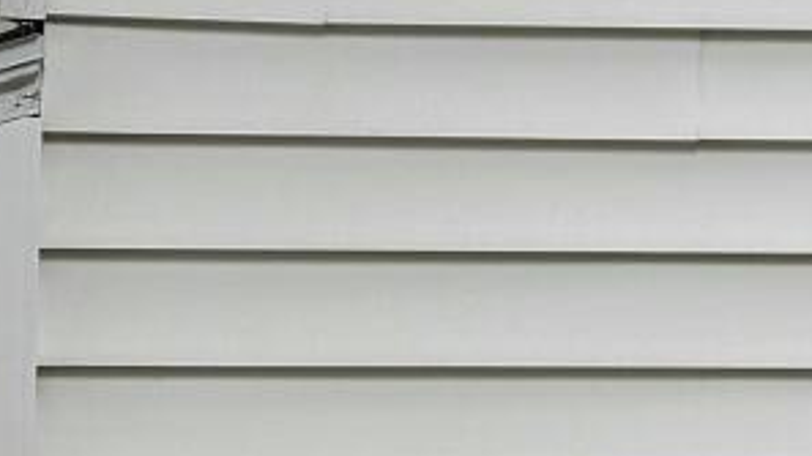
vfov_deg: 6.9
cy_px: 115
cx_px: 1001
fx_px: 3789
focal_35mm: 176
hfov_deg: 11.9
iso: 125
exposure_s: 1/243
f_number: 1.78
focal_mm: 6.76
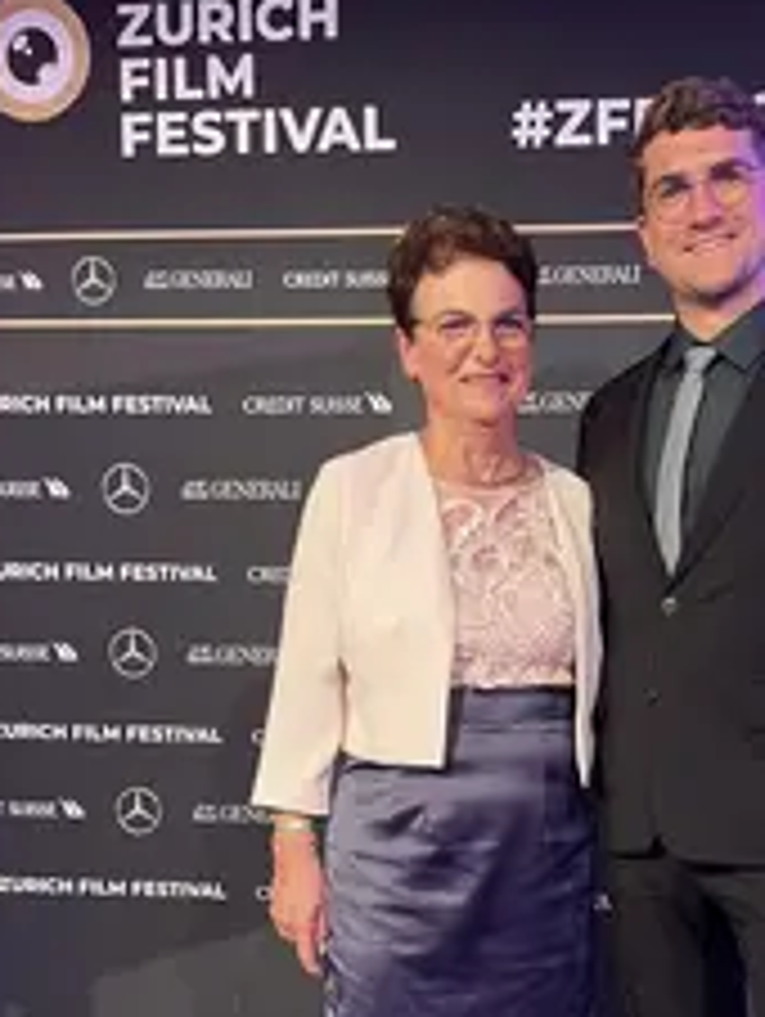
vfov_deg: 38.7
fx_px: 1353
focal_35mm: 46
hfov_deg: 31.0
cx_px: 580
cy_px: 886
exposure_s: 1/50
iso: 320
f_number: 1.6
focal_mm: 5.1
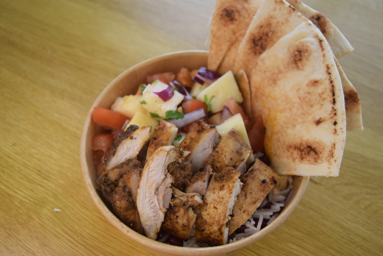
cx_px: 192
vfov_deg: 31.9
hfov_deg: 46.4
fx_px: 447
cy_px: 128
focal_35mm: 42
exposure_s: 1/500
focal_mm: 28
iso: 900
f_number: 4
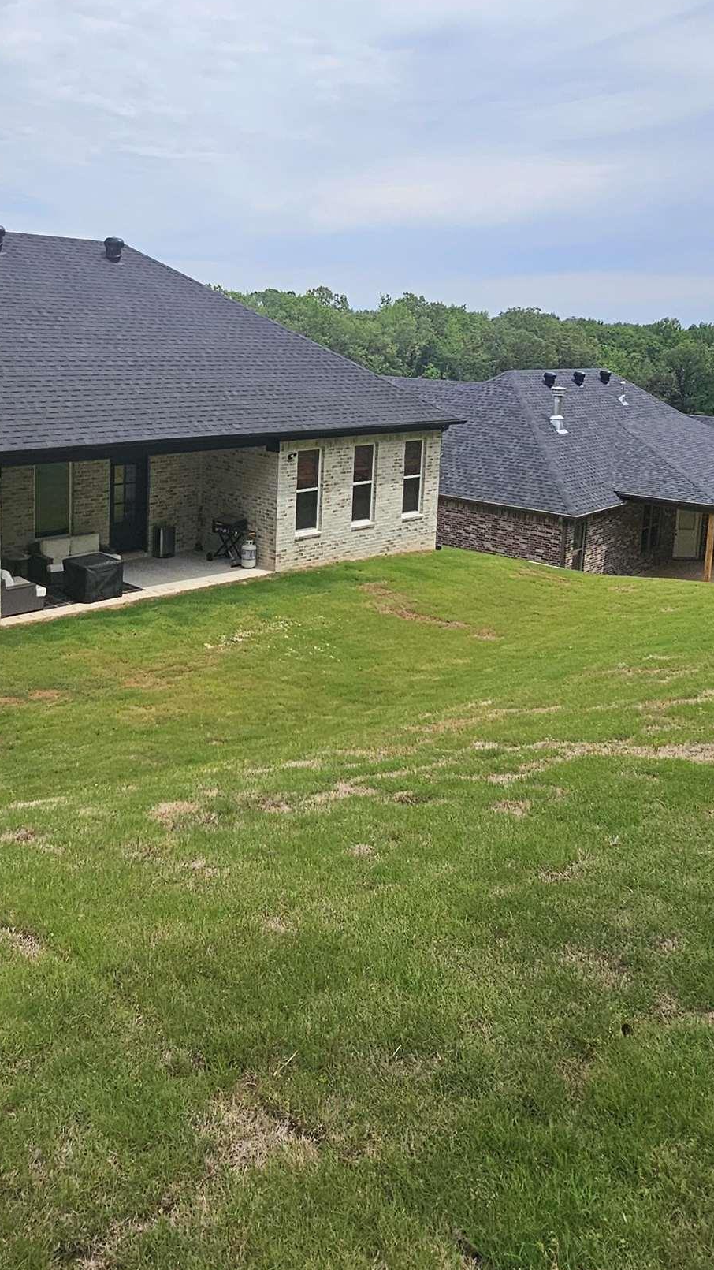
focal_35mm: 27
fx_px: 909
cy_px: 456
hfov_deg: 42.5
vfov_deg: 68.5
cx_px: 255
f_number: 2.2
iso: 50
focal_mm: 2.2
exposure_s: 1/4717
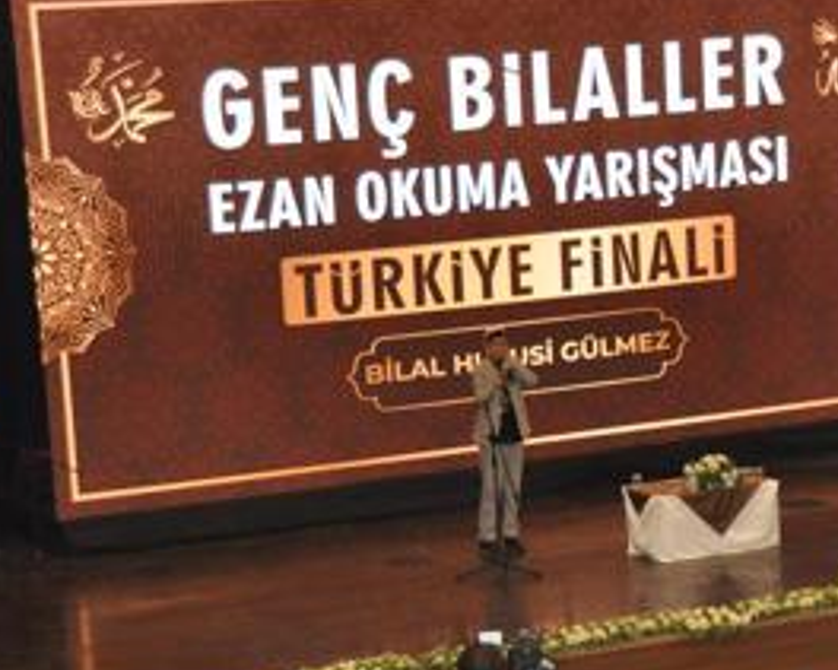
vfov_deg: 12.3
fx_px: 3099
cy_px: 489
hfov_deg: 15.3
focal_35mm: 125
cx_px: 624
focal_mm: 38
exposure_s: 1/60
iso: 800
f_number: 4.2
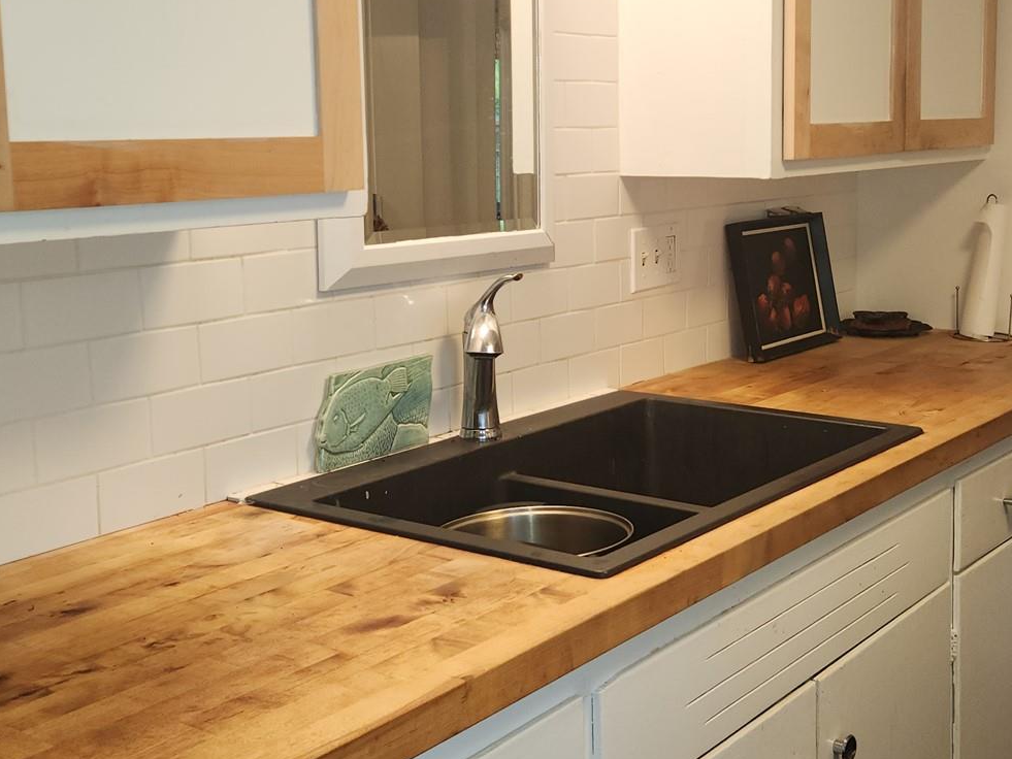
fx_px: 1403
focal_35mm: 48
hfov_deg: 39.4
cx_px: 624
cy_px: 301
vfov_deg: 30.2
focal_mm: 5.4
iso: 64
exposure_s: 1/60
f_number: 1.8
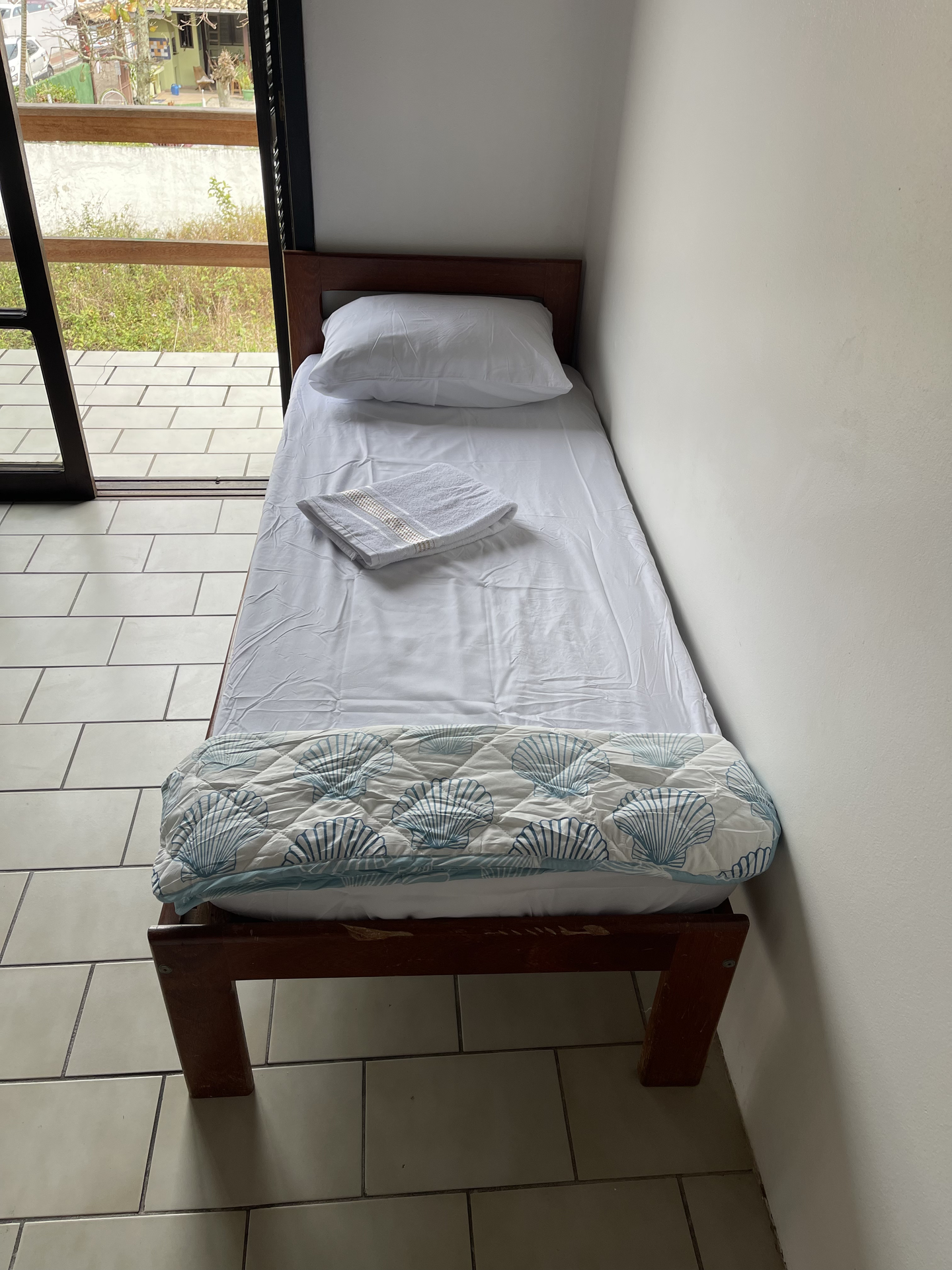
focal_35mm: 26
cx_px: 476
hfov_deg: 53.1
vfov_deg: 67.3
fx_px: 953
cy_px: 635
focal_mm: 5.1
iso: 50
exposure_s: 1/438
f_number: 1.6
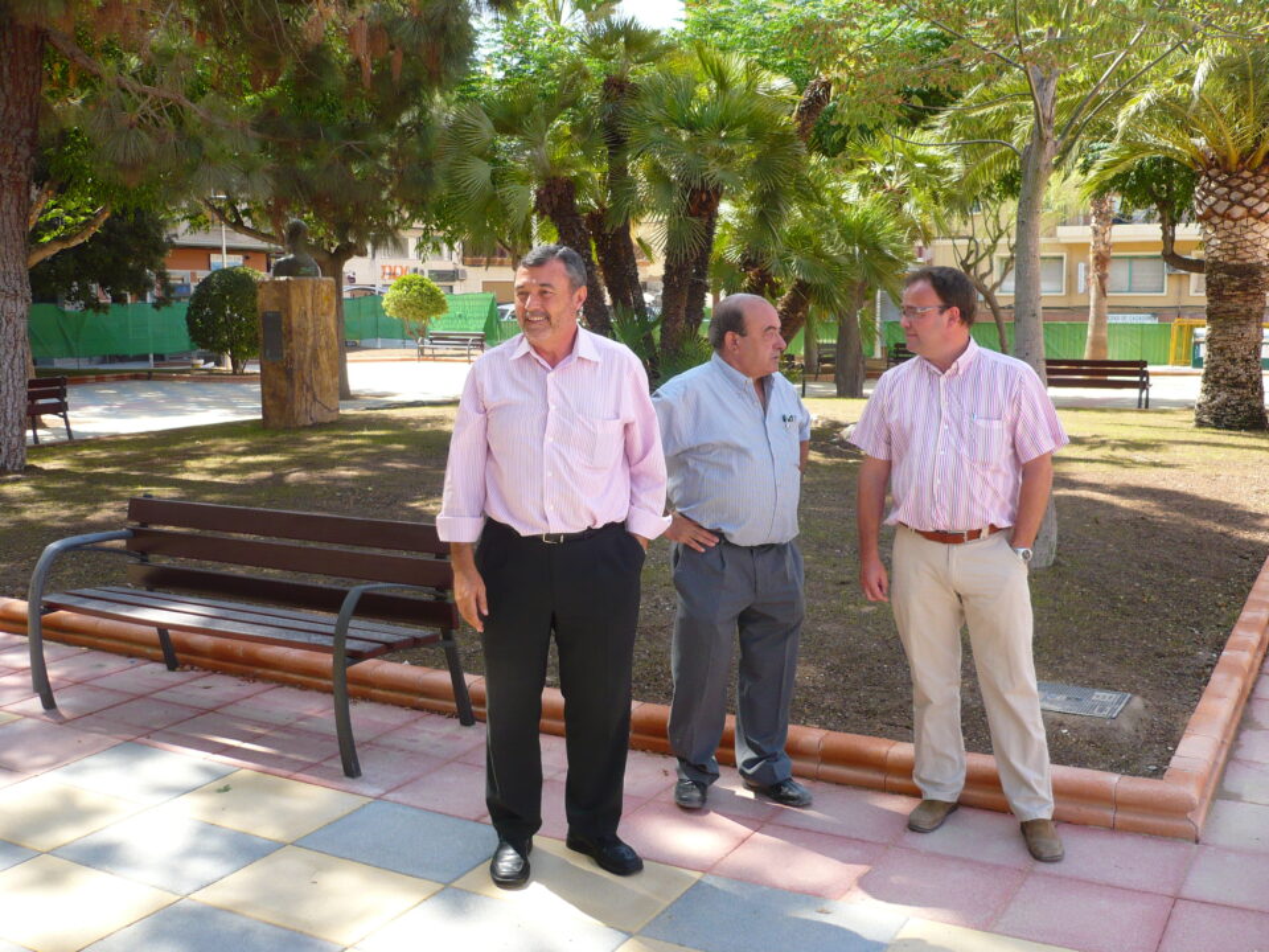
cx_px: 634
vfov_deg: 40.7
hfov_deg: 52.6
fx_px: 1283
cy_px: 476
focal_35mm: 35
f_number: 2.8
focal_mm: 5.8
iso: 100
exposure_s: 1/320
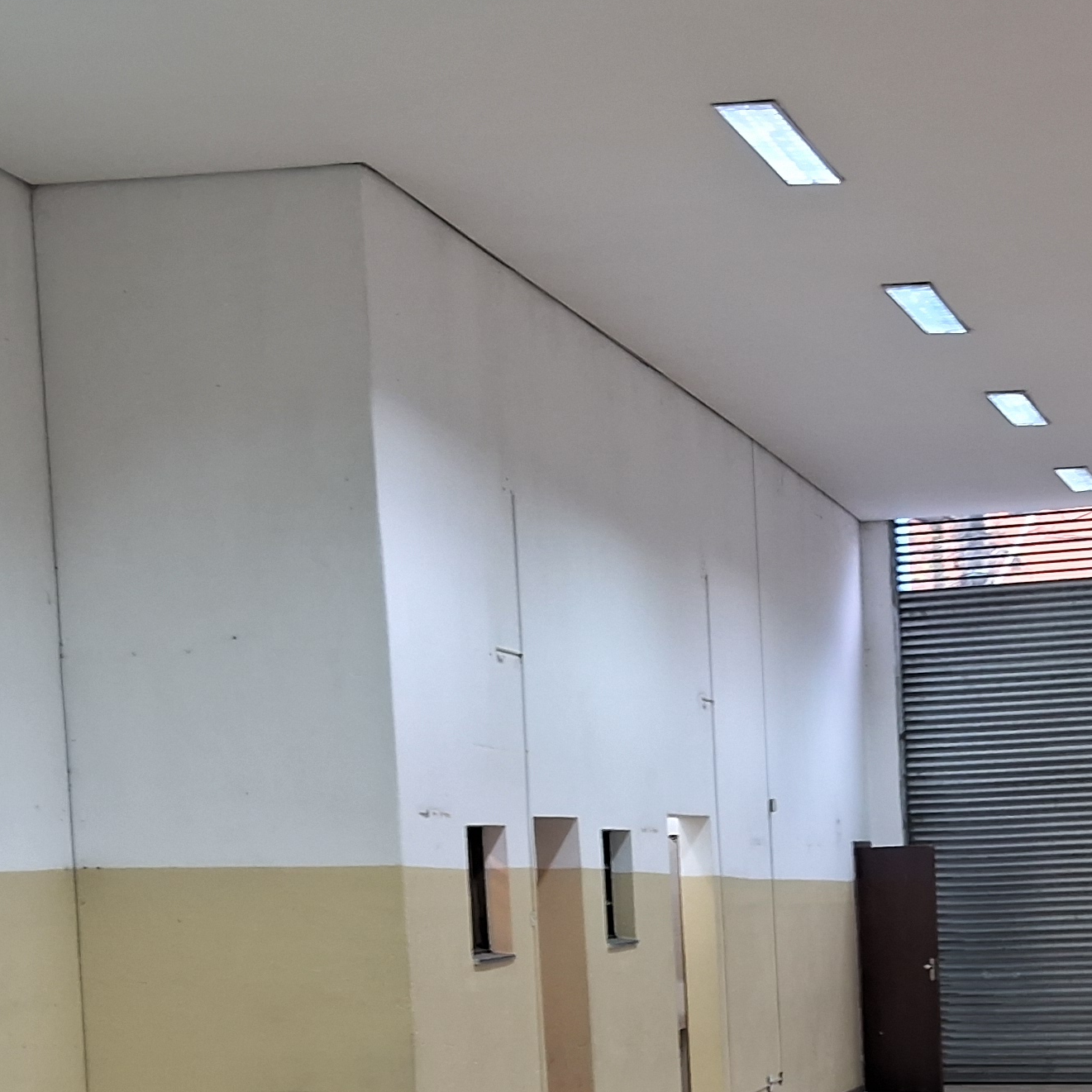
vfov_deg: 23.2
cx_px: 996
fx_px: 2534
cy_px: 1120
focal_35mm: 71
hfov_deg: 23.6
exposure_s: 1/40
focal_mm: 3.98
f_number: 1.8
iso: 200
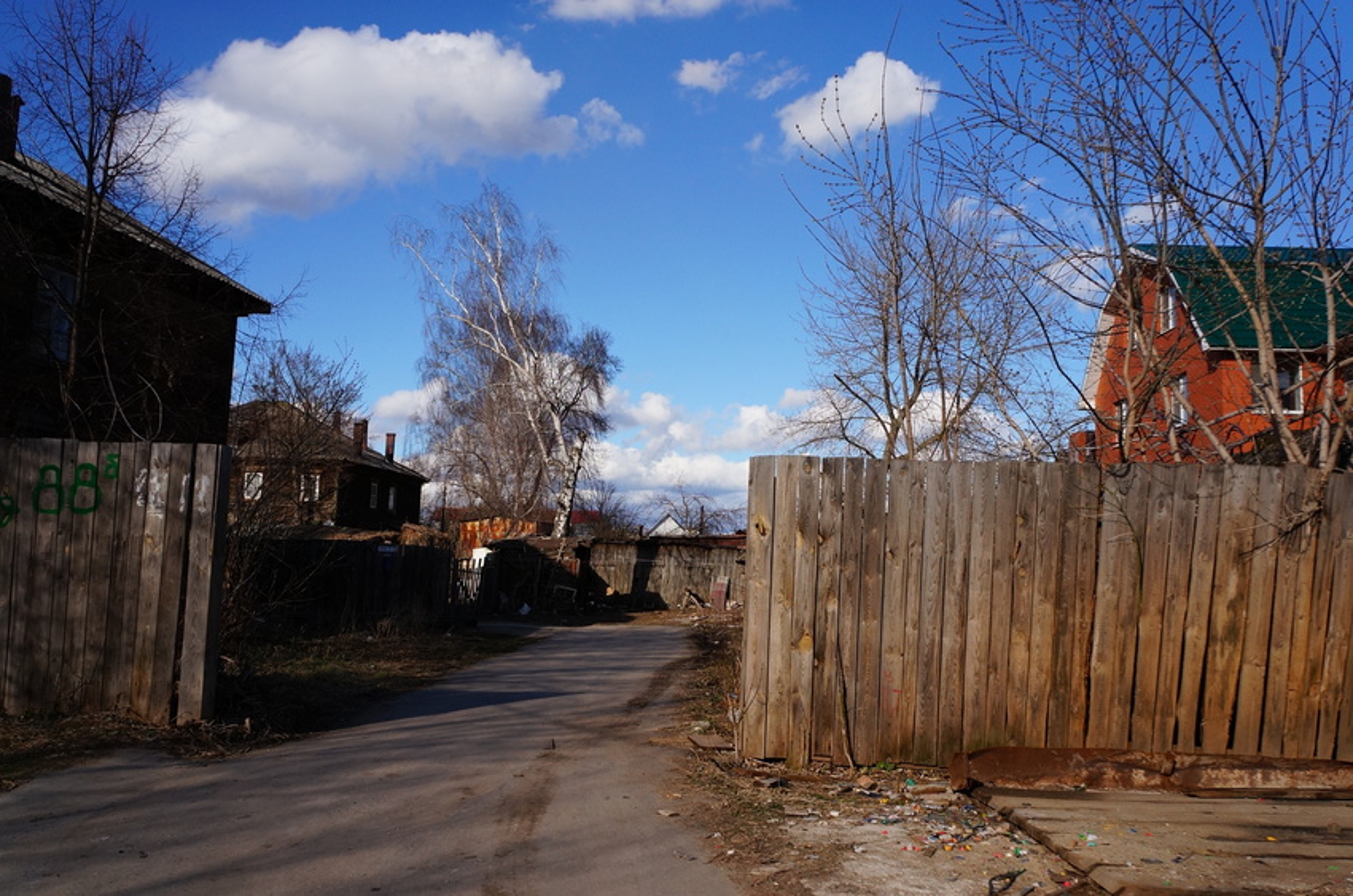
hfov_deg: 62.0
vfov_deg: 43.4
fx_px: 1125
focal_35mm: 30
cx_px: 676
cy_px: 448
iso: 400
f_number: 5.6
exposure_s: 1/2500
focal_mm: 20
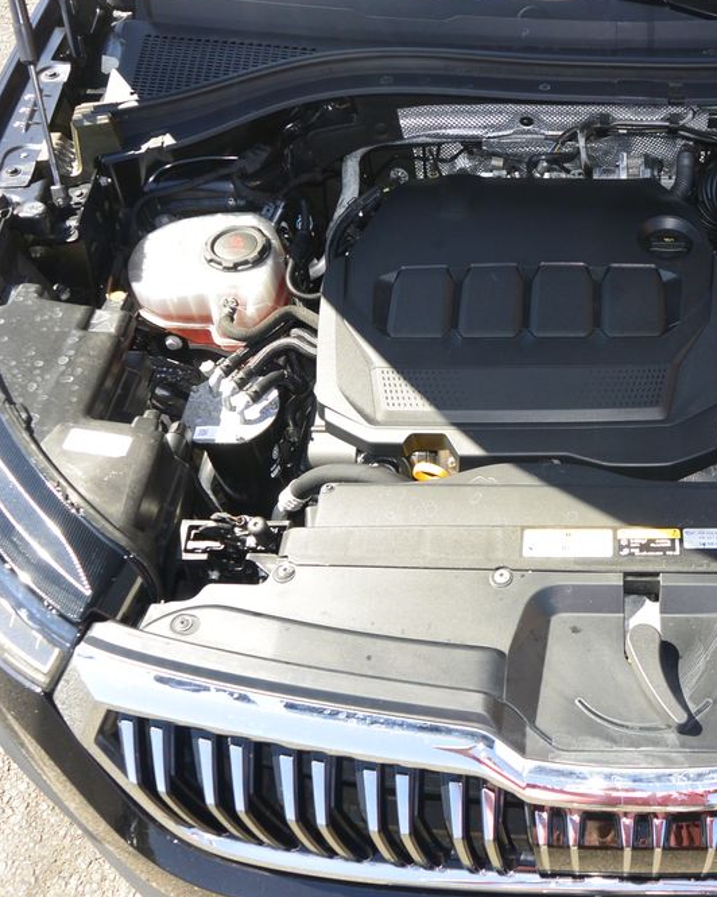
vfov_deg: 46.8
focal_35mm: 39
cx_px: 602
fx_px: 1034
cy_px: 442
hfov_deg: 36.5
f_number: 4.5
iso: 160
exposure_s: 1/250
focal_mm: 10
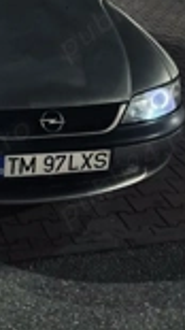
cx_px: 4
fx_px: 638
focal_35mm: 73
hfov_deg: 16.2
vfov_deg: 27.9
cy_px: 32
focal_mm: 5.7
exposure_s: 1/25
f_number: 1.5
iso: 800
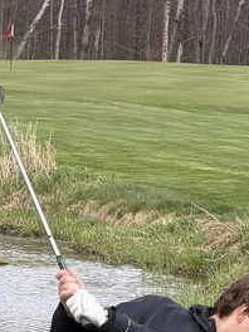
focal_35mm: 388
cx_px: 268
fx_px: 3721
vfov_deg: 5.1
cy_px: 324
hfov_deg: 3.8
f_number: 2.8
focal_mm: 16.89
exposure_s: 1/353
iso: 50
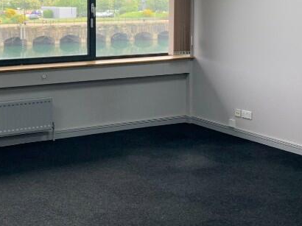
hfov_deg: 29.1
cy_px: 14
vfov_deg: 21.9
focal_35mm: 65
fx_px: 567
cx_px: 55
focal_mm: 4.25
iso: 64
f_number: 1.8
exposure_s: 1/121
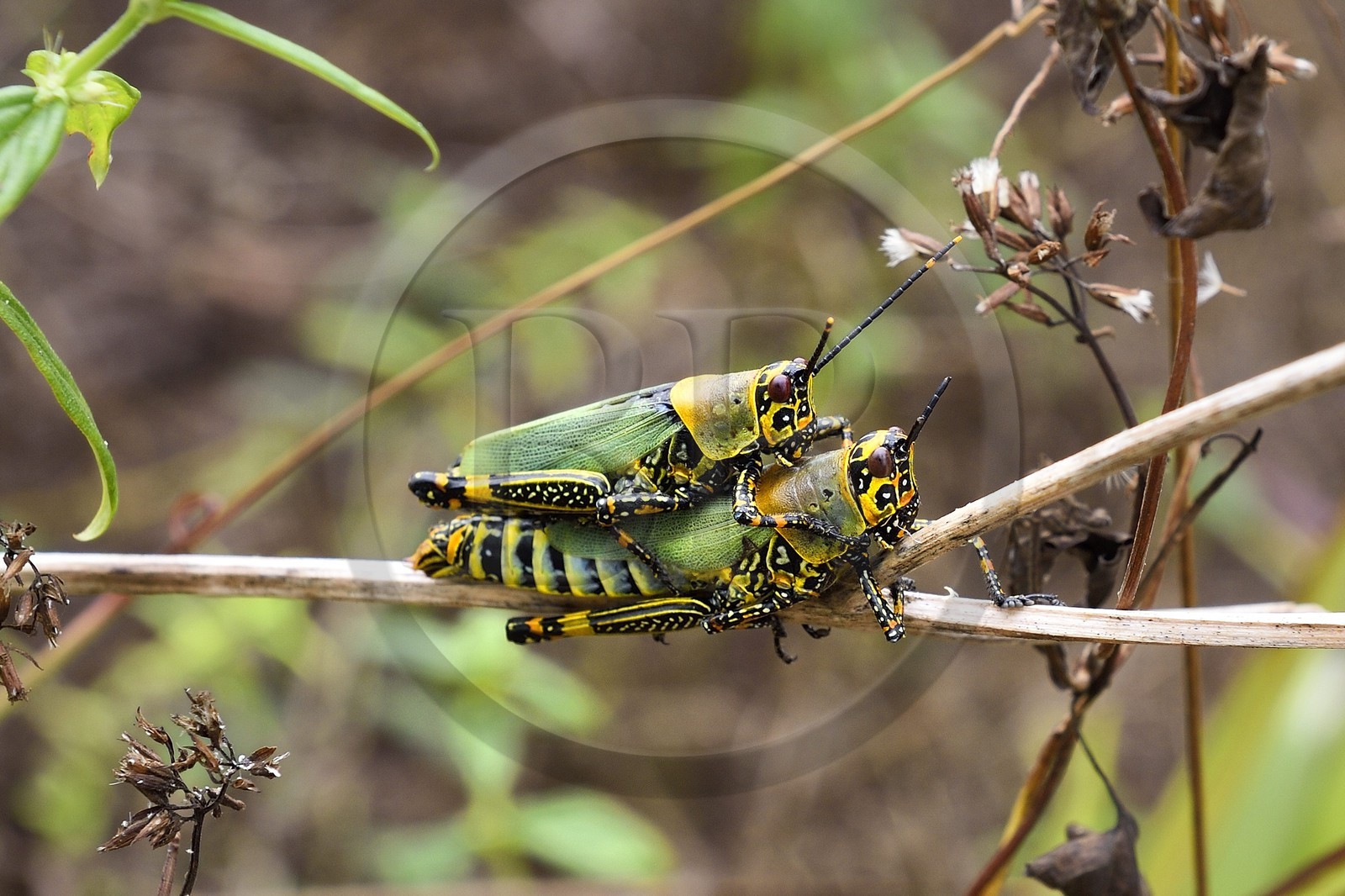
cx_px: 672
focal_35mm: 70
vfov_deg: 19.4
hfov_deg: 28.8
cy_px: 448
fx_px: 2615
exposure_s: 1/125
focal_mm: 70
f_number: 9
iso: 400
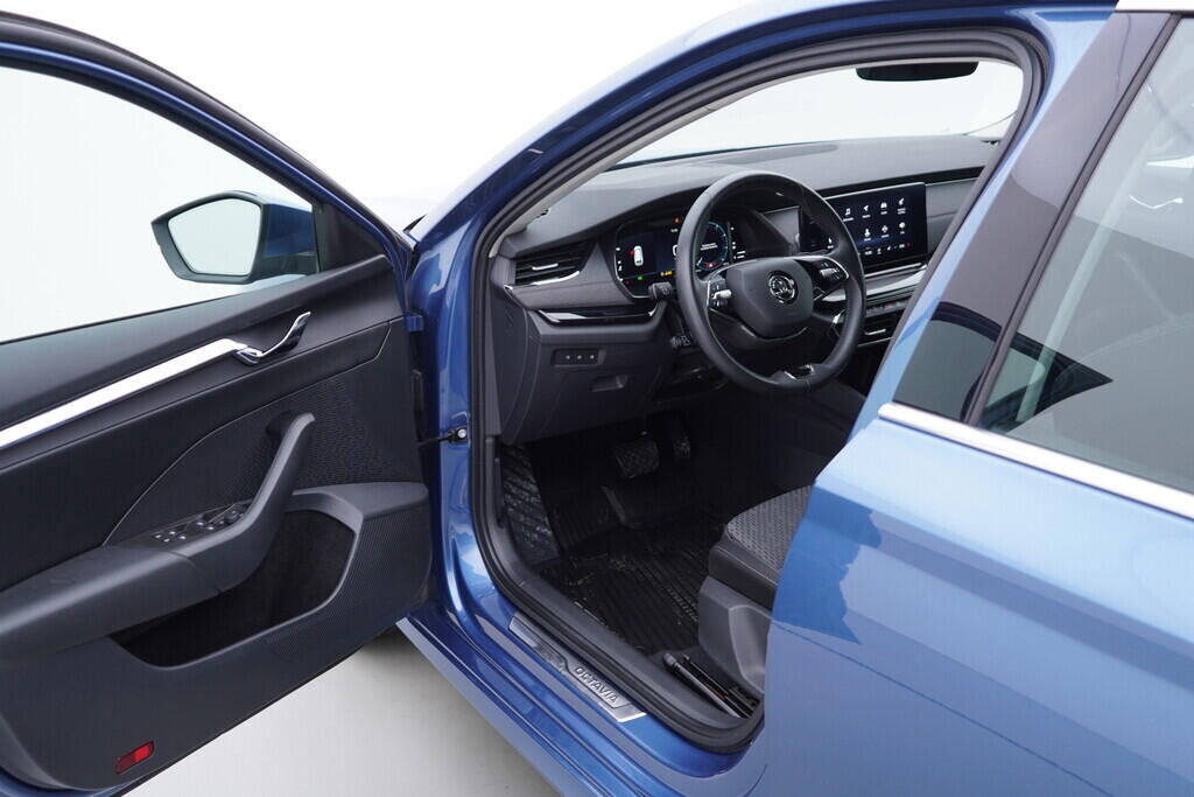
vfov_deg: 36.9
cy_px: 398
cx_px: 597
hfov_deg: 53.1
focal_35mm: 36
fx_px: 1194
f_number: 2.8
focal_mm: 24
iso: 125
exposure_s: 1/40
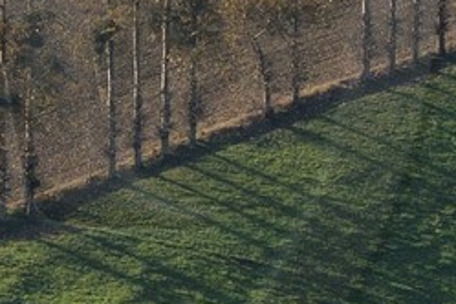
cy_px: -70
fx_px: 13046
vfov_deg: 1.3
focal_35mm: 1030
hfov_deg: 2.0
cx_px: -315
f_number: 7.1
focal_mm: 160
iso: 400
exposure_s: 1/800
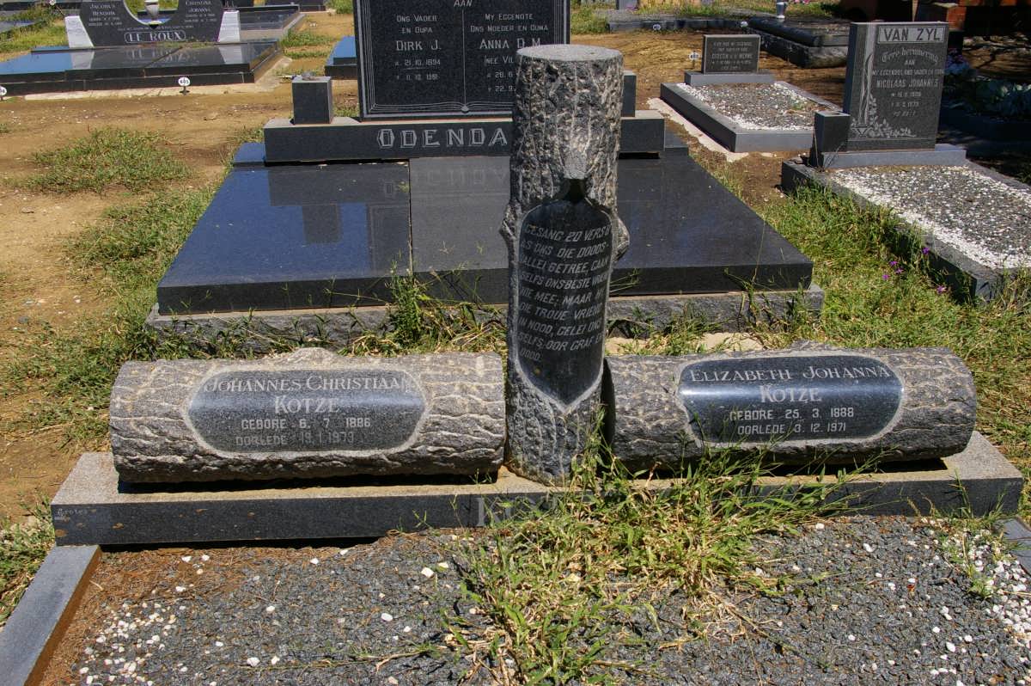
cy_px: 343
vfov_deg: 36.8
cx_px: 516
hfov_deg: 53.2
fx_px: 1030
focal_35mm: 36
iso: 200
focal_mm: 24
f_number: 11
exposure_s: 1/250
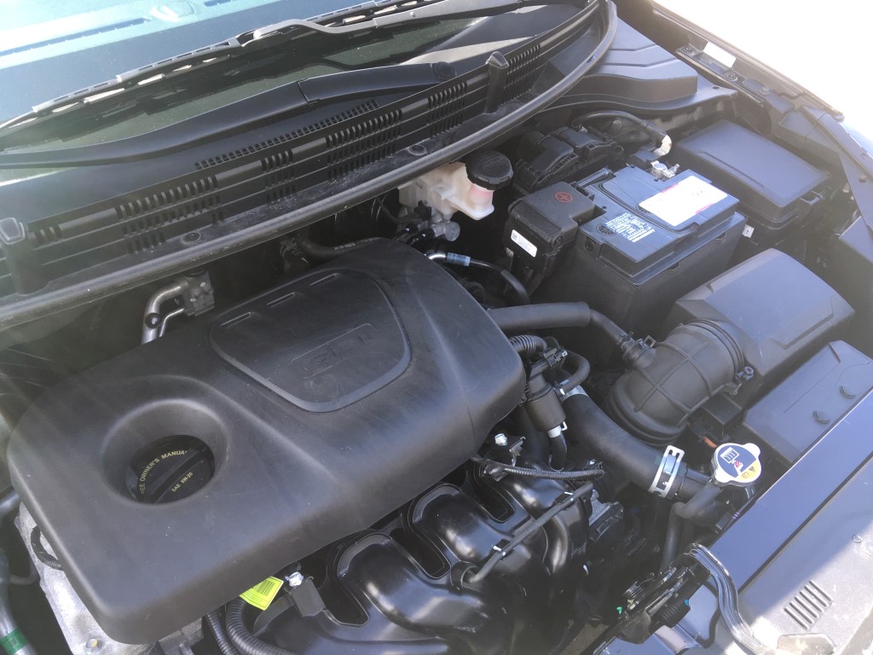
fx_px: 731
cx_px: 436
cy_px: 328
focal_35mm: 29
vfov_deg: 48.2
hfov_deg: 61.7
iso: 32
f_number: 2.2
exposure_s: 1/120
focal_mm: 4.15
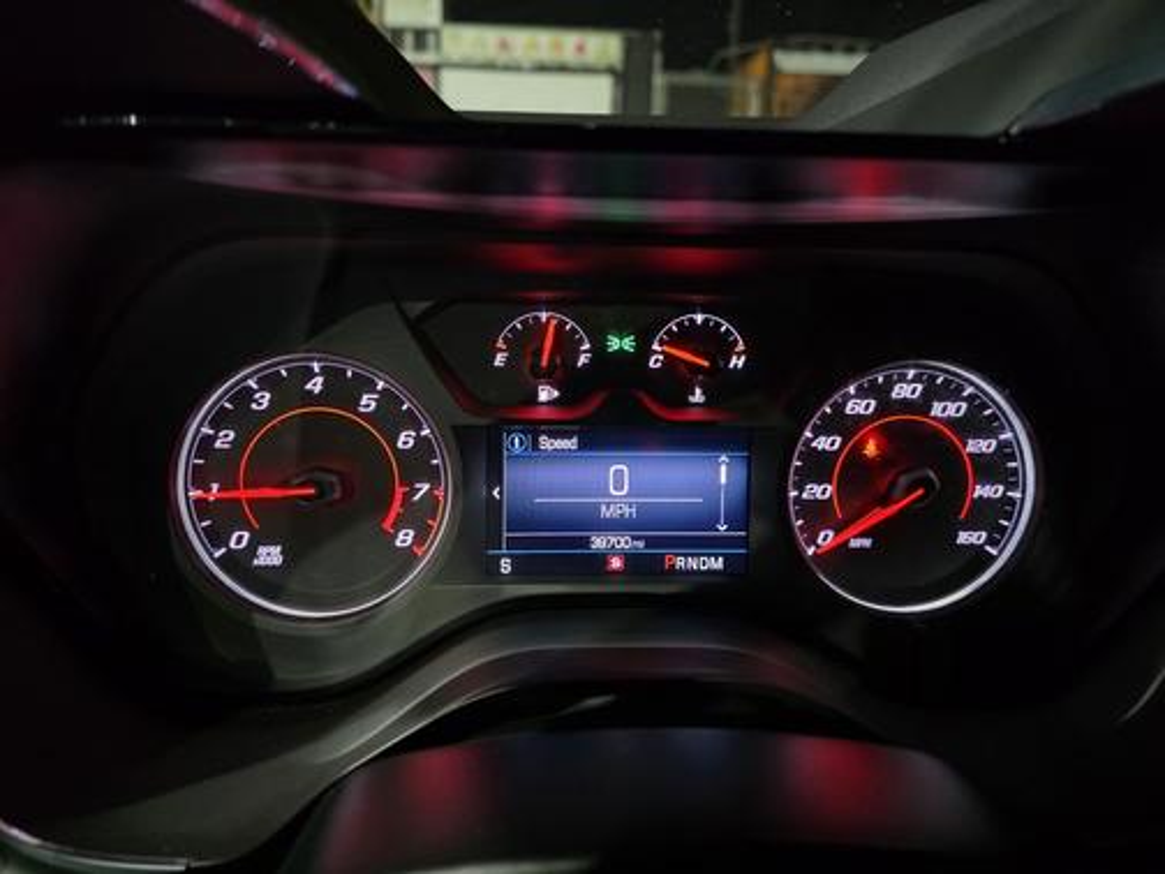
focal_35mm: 23
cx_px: 582
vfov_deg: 58.9
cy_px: 437
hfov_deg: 73.9
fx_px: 774
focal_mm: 6.3
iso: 1250
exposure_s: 1/26.3
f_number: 1.7
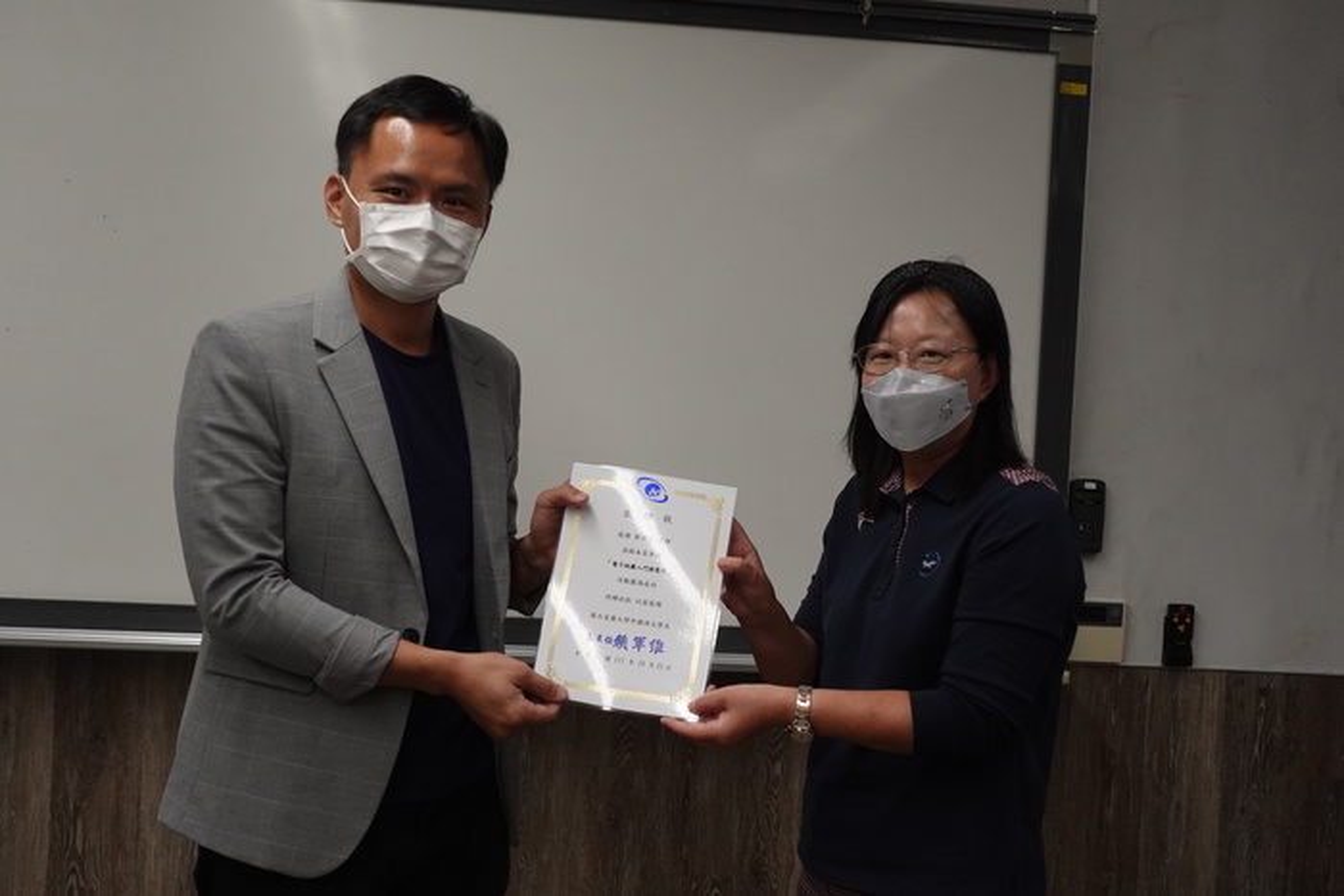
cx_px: 672
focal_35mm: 51
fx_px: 1904
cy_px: 448
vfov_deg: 26.5
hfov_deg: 38.9
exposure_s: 1/320
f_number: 2.8
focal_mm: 18.99
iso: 1000
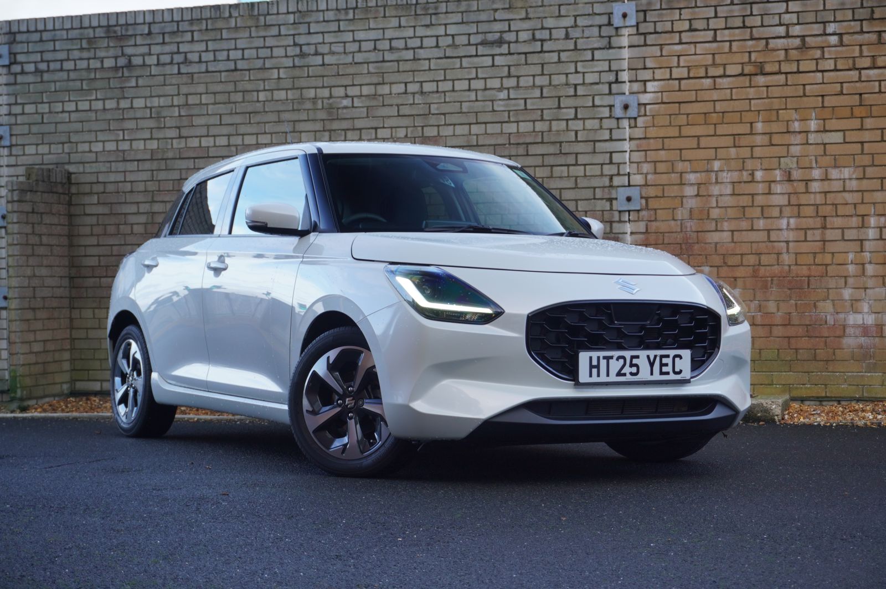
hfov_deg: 32.7
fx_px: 1512
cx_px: 443
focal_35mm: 62
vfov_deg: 22.0
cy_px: 294
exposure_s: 1/80
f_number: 5.6
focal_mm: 41
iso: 250
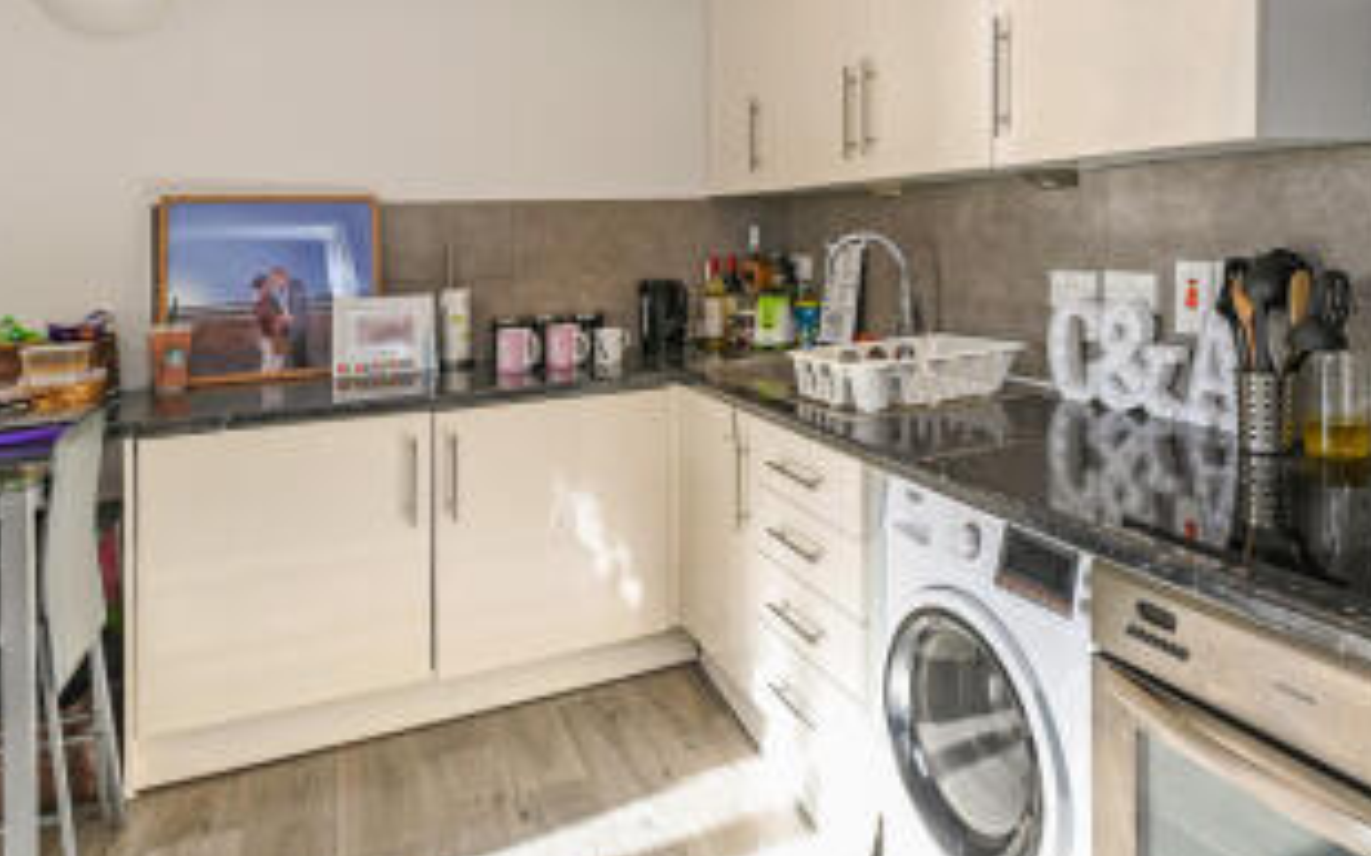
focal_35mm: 22
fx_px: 822
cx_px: 821
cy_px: 237
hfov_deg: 78.8
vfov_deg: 53.1
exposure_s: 1/40
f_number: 8
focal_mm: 14
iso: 250
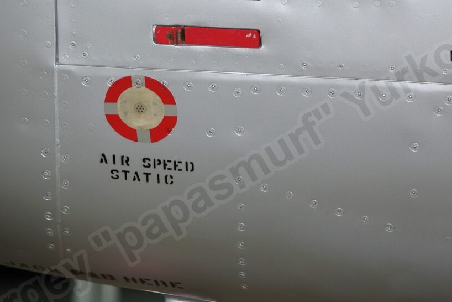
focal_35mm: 364
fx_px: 4569
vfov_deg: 3.8
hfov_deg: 5.7
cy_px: 79
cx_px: 288
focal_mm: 155
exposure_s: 1/40
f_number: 5
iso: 400
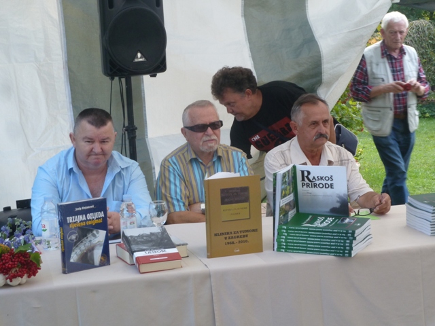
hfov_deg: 27.0
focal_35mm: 72
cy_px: 163
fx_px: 905
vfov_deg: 20.4
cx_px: 218
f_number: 6.3
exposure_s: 1/40
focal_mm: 11.9
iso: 125
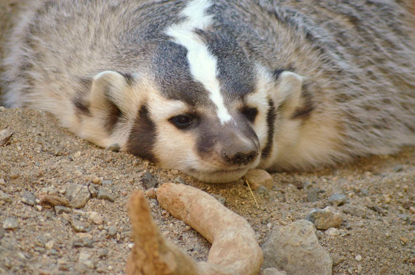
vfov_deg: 3.0
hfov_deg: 4.6
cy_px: 138
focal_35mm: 450
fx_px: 5177
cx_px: 208
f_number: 5.6
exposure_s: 1/640
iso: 800
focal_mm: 300
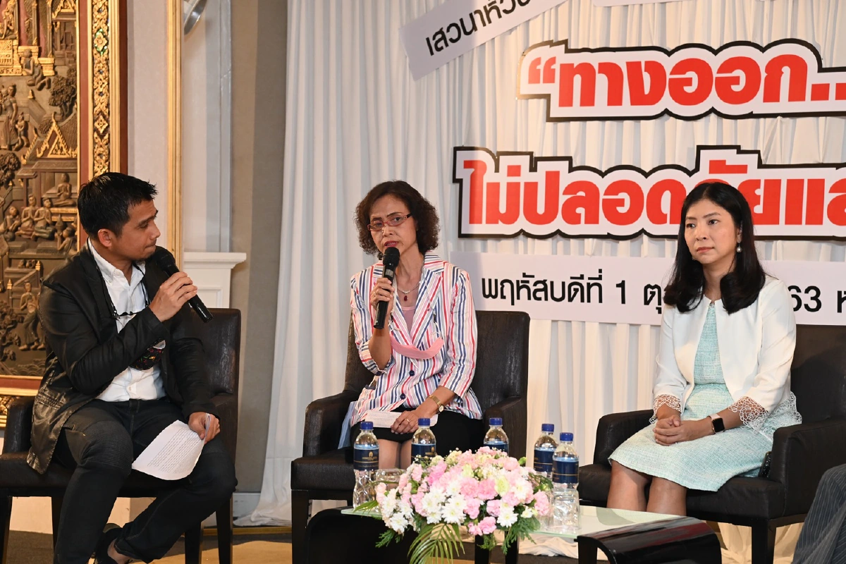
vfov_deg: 13.0
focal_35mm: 105
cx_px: 423
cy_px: 282
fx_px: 2467
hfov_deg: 19.5
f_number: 5.6
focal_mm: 105
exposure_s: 1/160
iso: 3200
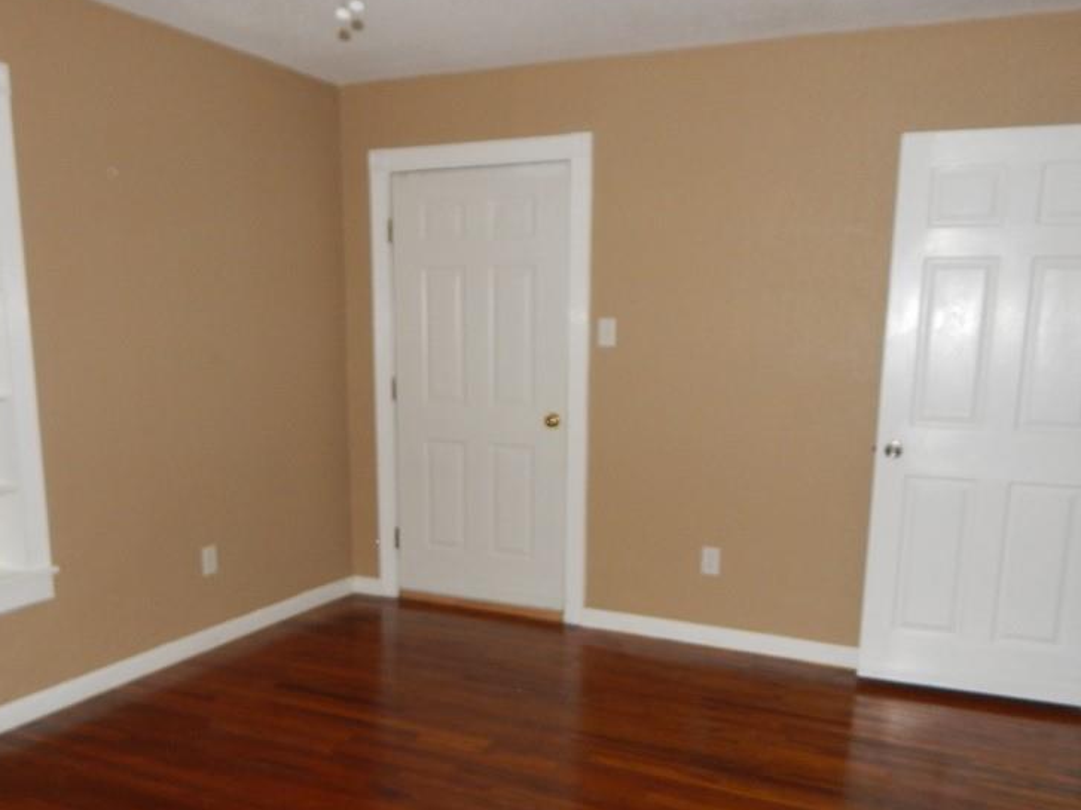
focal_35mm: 31
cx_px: 512
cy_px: 526
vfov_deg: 44.9
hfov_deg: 58.3
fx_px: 968
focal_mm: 4
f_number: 3
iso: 200
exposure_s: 1/30
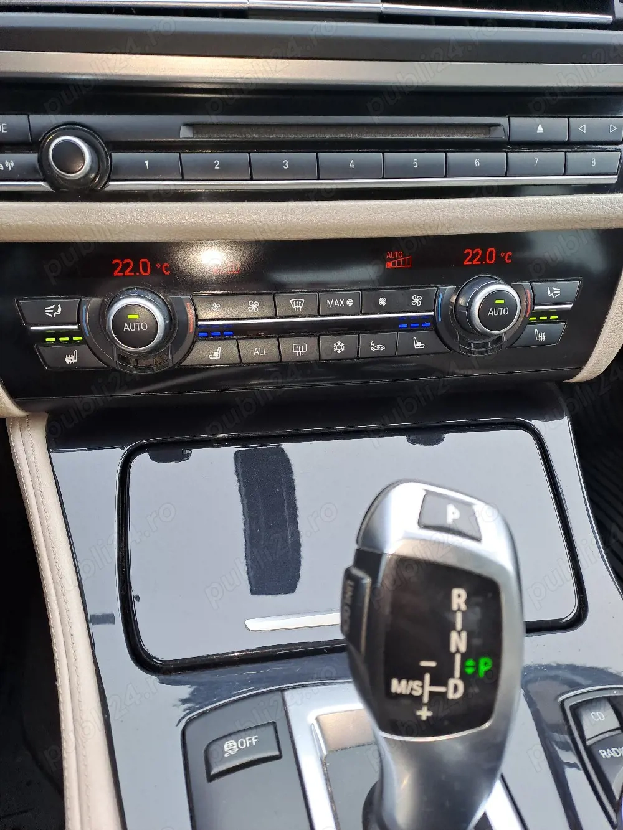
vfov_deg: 69.4
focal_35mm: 25
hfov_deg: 54.9
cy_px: 415
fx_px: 600
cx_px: 312
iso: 32
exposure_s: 1/118
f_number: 1.8
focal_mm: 4.65
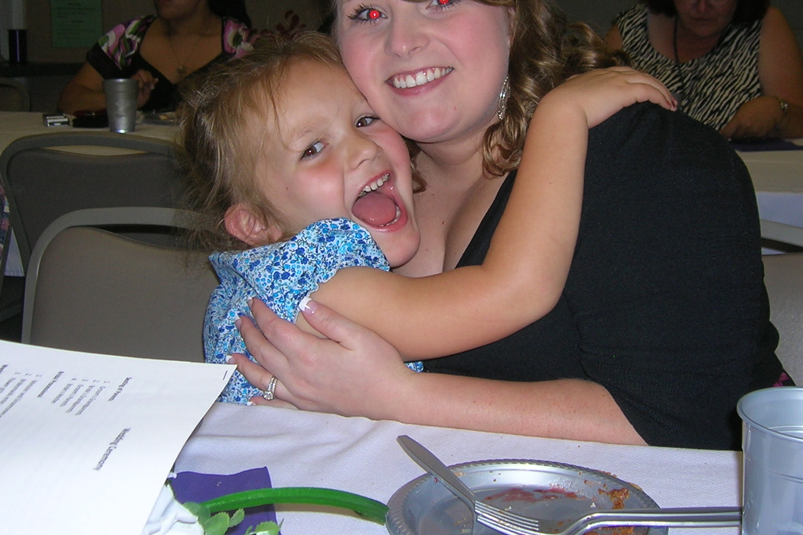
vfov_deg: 25.8
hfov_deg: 38.2
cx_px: 416
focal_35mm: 52
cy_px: 181
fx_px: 1160
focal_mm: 5.7
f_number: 2.9
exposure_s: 1/60.1
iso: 50
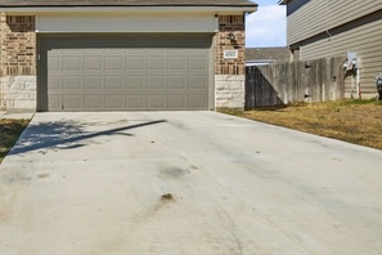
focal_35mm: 28
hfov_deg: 60.0
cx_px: 73
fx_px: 297
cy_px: 104
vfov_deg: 46.2
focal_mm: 9
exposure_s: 1/4000
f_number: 9
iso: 250
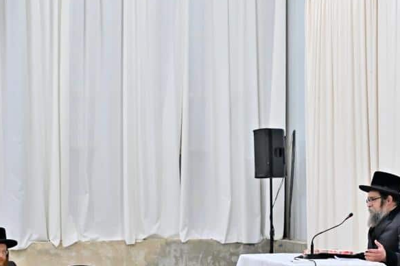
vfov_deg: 17.2
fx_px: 877
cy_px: 193
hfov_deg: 25.5
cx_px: 271
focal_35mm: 79
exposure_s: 1/200
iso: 1250
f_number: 4
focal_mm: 30
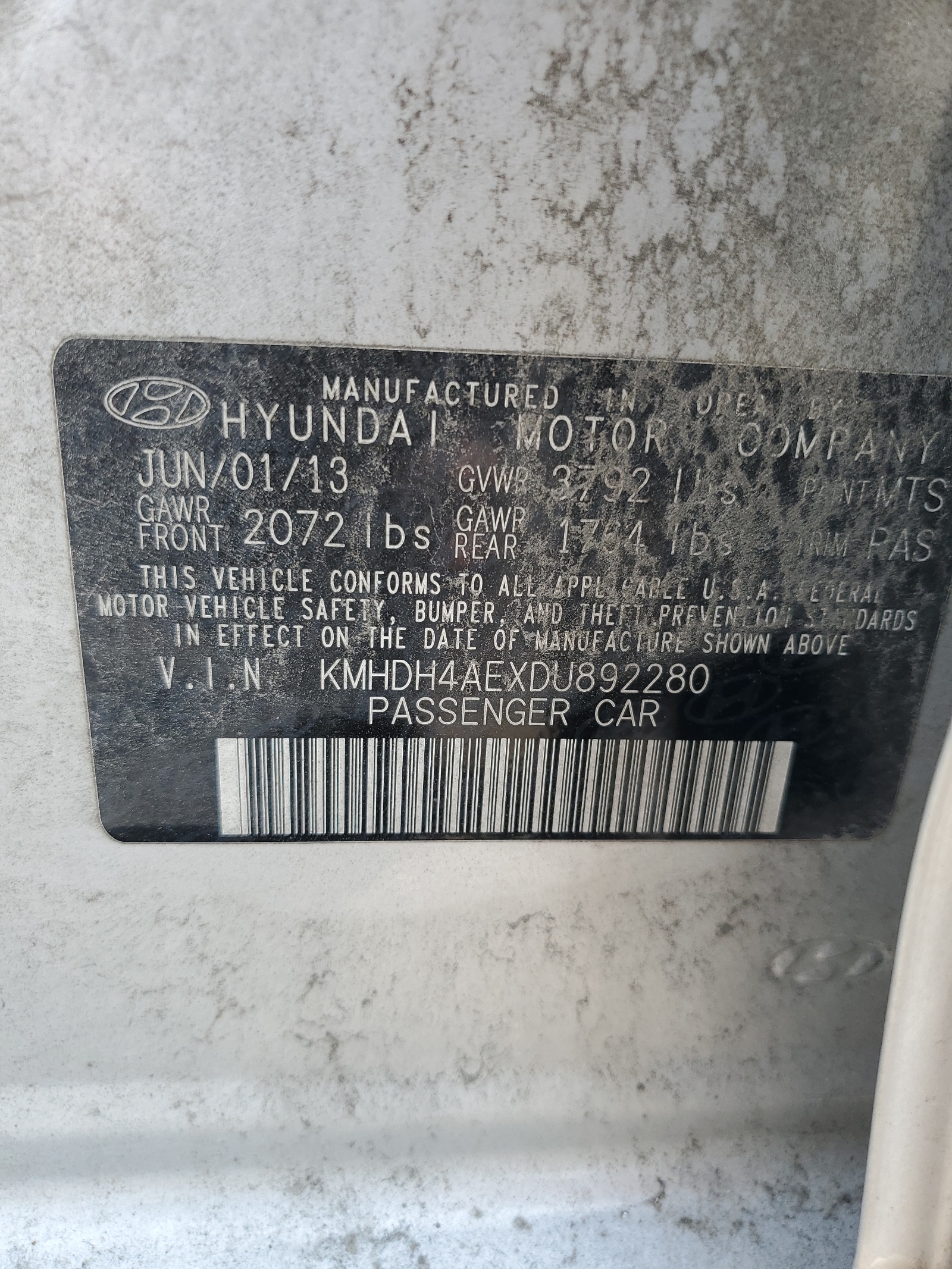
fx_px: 953
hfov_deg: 53.1
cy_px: 634
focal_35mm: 26
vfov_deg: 67.3
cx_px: 476
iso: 50
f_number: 1.5
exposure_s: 1/208
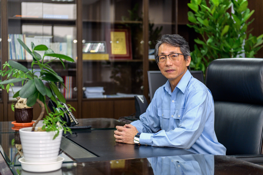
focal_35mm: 62
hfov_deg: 32.4
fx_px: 453
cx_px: 132
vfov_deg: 21.9
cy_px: 88
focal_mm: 62
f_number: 2.8
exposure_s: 1/320
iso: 400
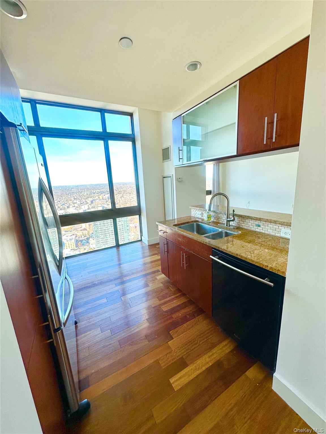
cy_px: 217
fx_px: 176
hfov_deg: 85.7
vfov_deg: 102.1
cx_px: 163
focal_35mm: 14
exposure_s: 1/120
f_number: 2.2
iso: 100
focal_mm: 2.22
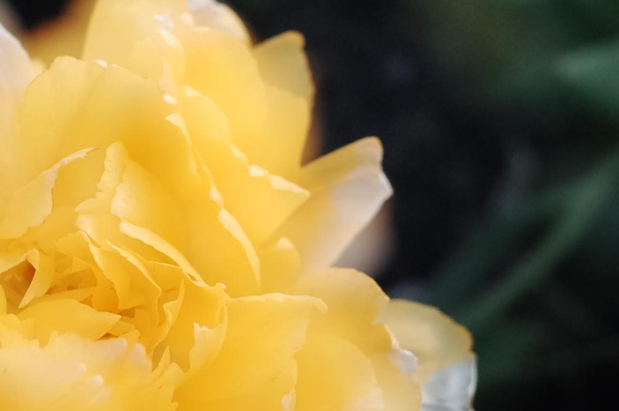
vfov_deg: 13.2
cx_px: 271
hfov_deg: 20.0
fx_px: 1751
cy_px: 16
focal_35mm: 102
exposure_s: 1/500
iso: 1250
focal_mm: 18.3
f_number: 2.8
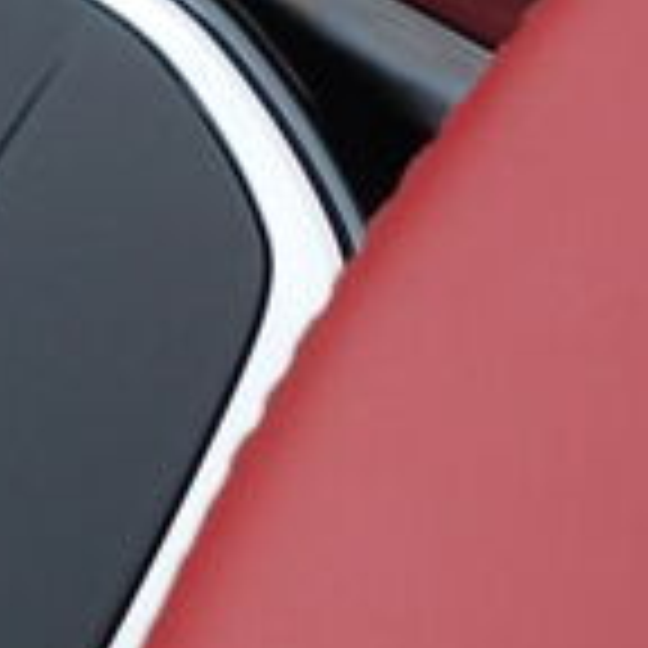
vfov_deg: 6.6
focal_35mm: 267
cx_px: -1287
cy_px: 212
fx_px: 5655
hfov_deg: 6.1
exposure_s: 1/200
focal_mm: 47
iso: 3200
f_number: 8
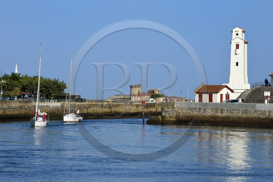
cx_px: 136
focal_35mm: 170
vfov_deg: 8.1
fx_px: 1288
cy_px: 91
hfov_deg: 12.1
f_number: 14
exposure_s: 1/250
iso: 200
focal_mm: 170
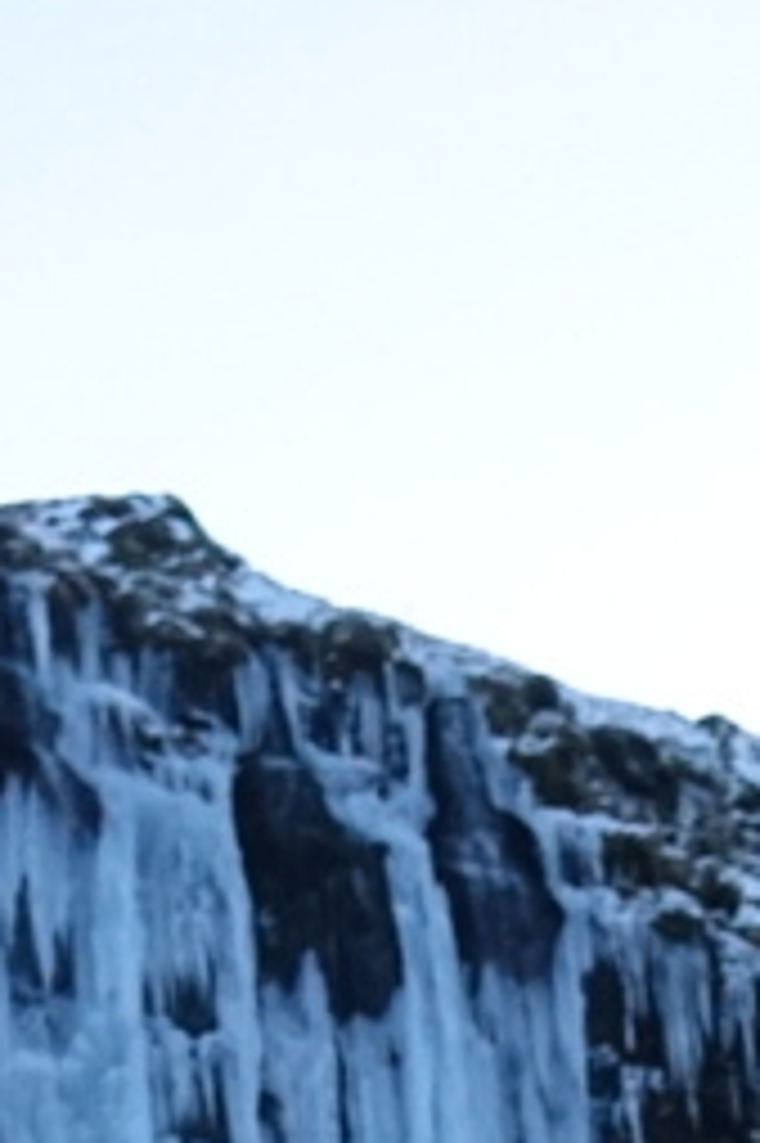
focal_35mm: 153
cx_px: 175
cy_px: 1966
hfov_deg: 8.9
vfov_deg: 12.4
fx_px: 4851
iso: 1000
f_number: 1.8
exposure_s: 1/125
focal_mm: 8.8
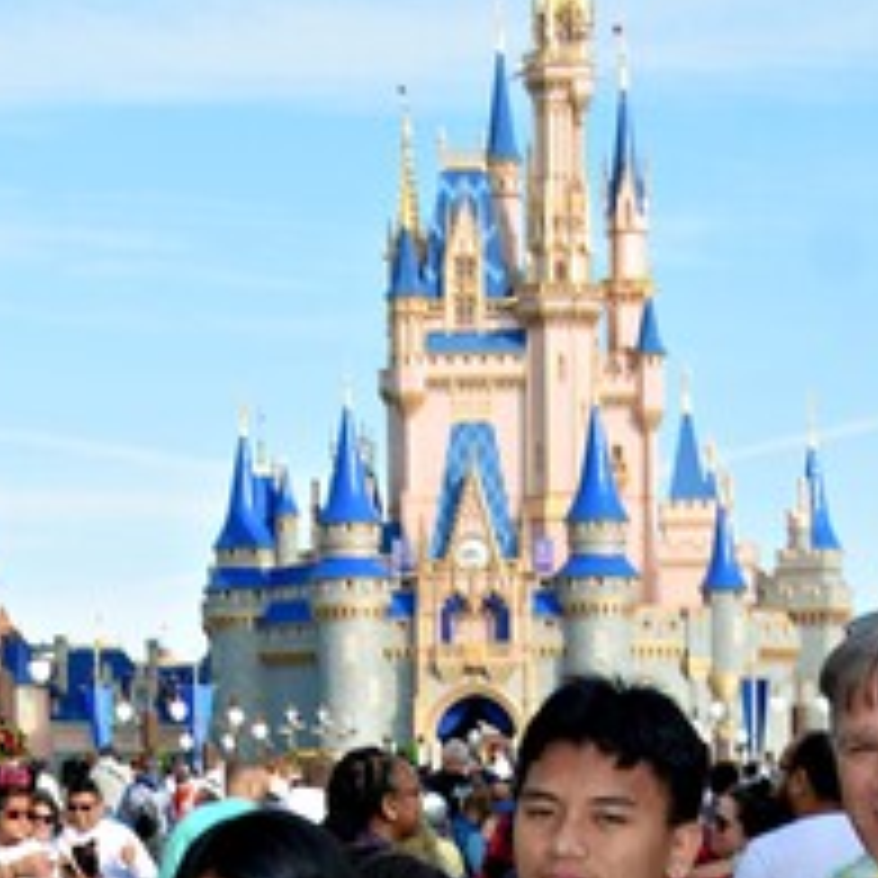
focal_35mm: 124
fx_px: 3558
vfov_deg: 13.7
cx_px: 446
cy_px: 1054
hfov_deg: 14.1
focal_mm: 25
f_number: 8
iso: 100
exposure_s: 1/250
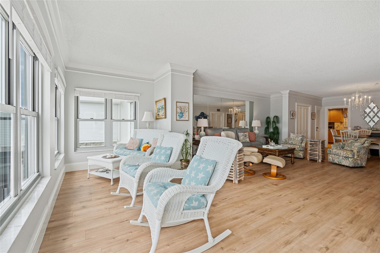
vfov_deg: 72.0
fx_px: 174
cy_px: 126
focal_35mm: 16
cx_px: 190
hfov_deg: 95.0
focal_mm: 16.5
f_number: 6.3
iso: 250
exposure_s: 1/30
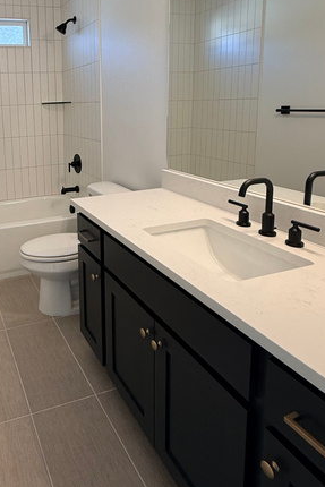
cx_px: 46
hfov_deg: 45.9
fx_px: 352
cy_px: 155
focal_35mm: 26
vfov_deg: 67.1
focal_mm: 2.22
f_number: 2.2
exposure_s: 1/120
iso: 125
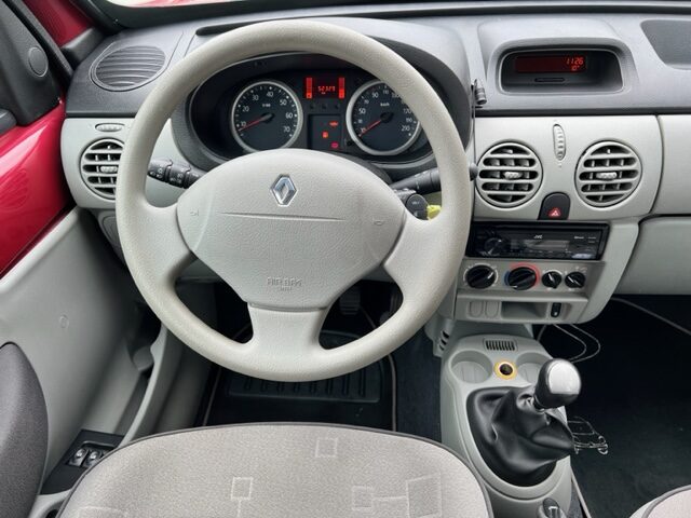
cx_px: 346
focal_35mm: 26
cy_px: 259
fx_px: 519
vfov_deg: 53.1
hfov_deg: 67.3
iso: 64
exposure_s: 1/121
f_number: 1.5
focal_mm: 5.7
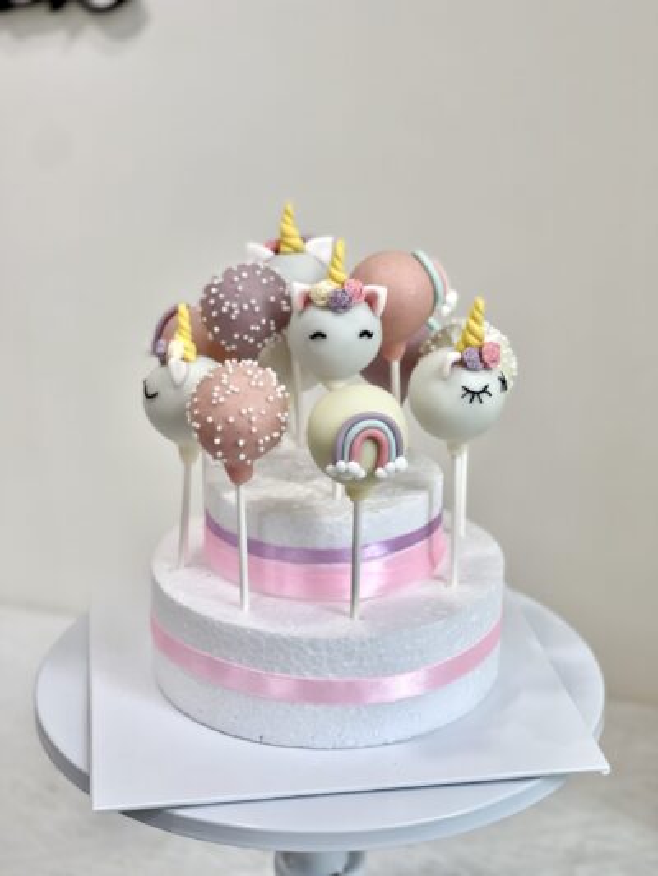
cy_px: 438
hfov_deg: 22.9
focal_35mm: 64
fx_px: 1621
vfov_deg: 30.3
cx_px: 329
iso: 64
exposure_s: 1/100
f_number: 2.2
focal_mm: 7.5
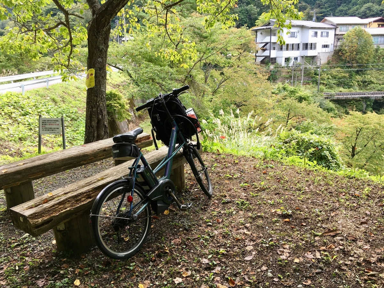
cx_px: 192
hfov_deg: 61.7
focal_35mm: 29
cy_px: 144
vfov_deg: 48.2
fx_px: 322
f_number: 2.2
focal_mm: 4.15
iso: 25
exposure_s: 1/194
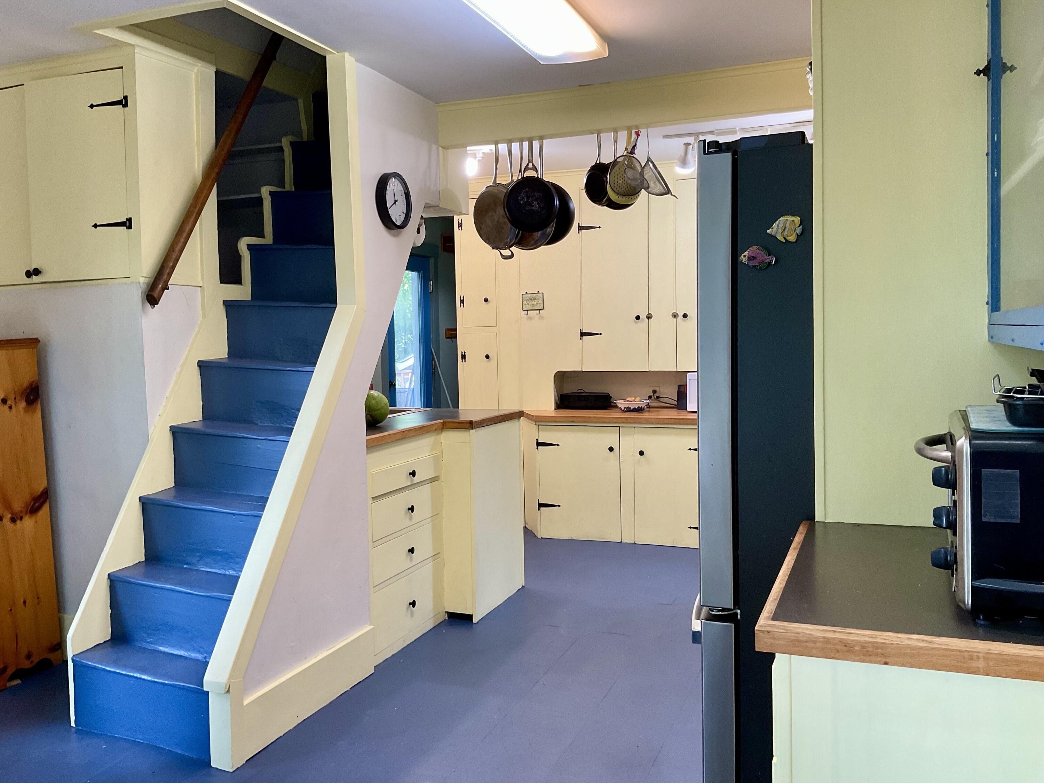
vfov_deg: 48.2
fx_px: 875
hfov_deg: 61.7
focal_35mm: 29
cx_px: 522
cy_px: 392
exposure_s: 1/60
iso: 64
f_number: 1.8
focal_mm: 3
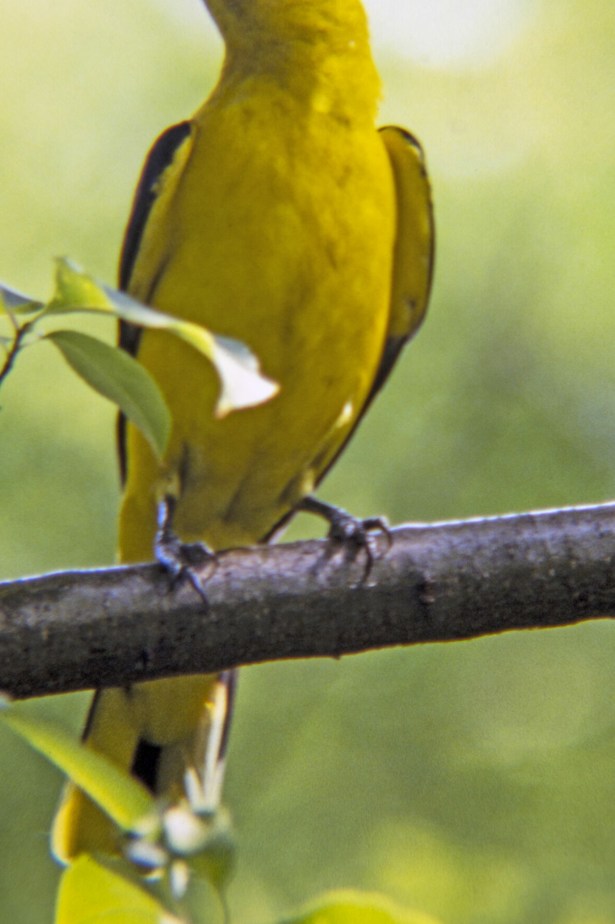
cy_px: 317
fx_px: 2973
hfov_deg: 11.8
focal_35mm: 116
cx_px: 196
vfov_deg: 17.6
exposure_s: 1/30
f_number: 4.5
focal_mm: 57
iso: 160
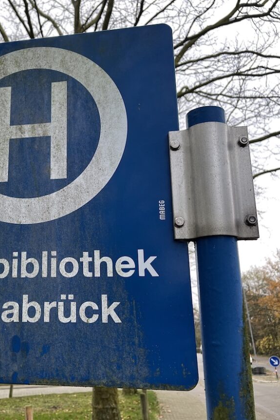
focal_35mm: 37
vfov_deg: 51.9
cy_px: 205
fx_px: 432
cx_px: 43
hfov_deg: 34.5
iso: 80
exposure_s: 1/121
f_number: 1.6
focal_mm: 5.1
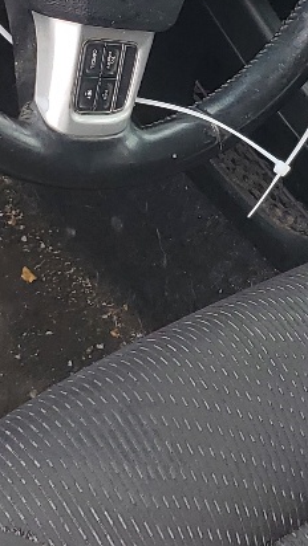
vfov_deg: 19.2
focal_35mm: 110
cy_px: 99
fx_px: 1596
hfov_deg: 11.0
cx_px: 186
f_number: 1.5
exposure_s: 1/417
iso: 50
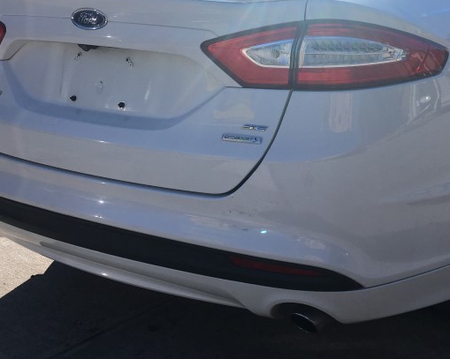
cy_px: 107
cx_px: 284
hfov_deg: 32.9
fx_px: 759
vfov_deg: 26.4
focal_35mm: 57
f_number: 2.2
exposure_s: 1/1451
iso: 25
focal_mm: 4.15
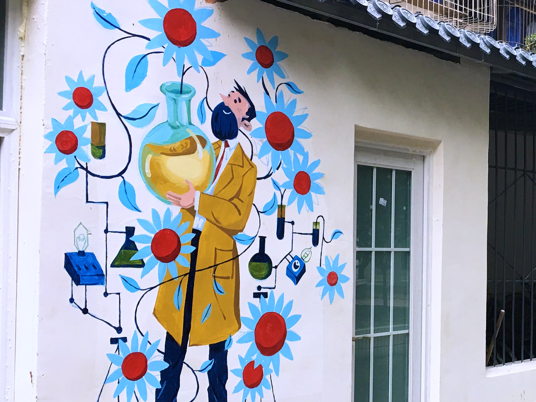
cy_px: 251
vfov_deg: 26.5
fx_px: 852
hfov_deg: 33.1
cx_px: 487
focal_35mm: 55
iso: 32
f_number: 2.2
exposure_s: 1/33
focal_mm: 4.15
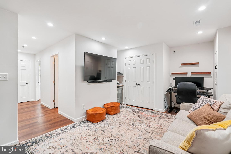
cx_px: 116
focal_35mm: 16
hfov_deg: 96.7
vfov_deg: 73.8
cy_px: 77
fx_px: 103
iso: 100
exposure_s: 1.3
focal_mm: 16
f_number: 8
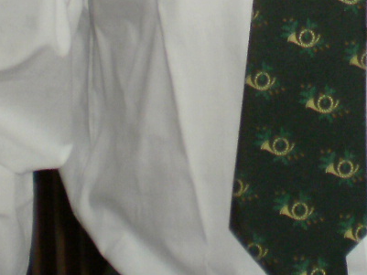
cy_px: -287
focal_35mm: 184
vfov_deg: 7.7
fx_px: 1951
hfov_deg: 10.6
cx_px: 392
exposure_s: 1/30
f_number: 3.1
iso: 125
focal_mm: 6.3
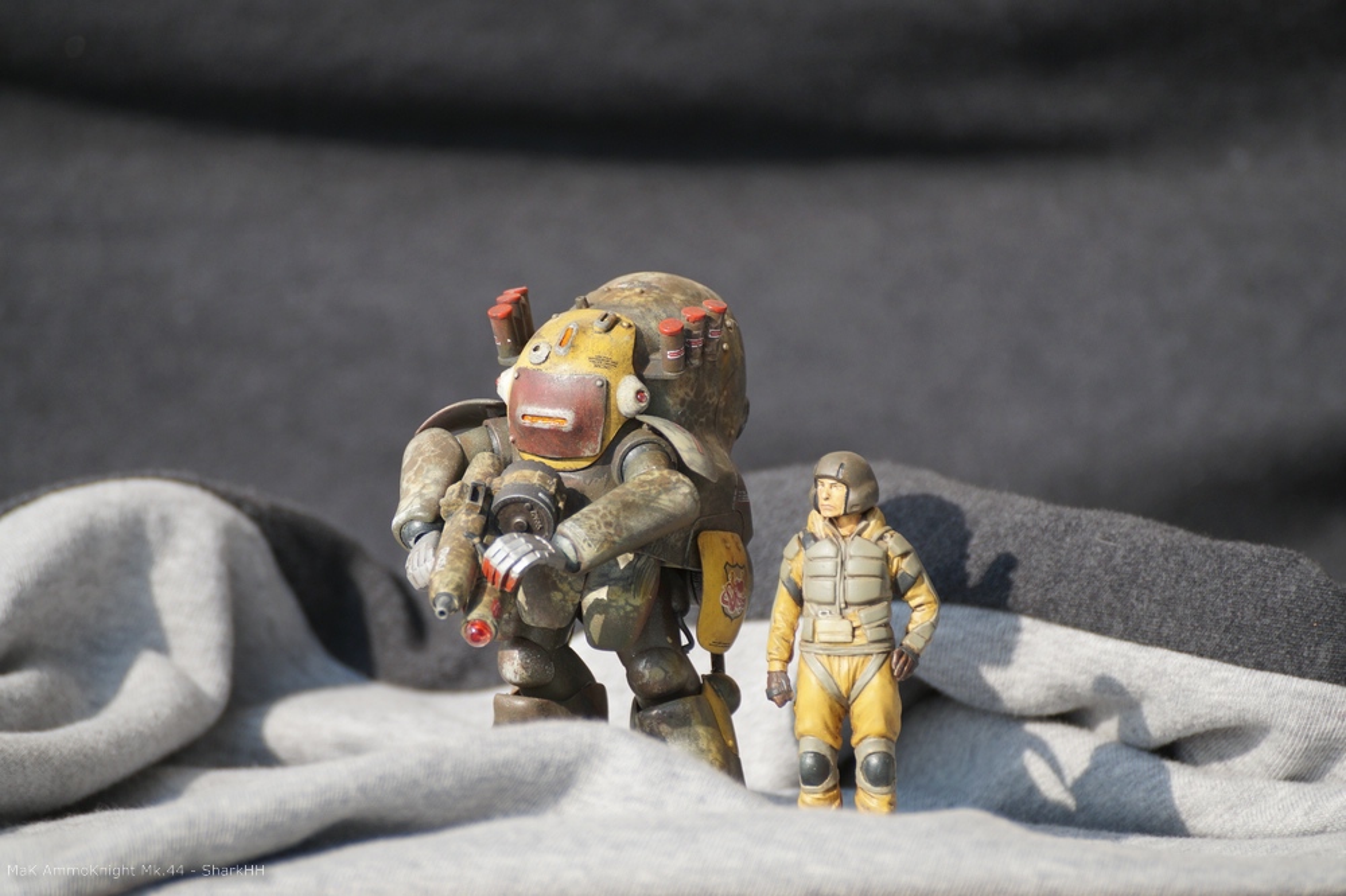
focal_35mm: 450
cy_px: 448
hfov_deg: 4.6
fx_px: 16819
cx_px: 673
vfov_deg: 3.1
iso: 160
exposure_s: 1/500
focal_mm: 300
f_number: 5.6
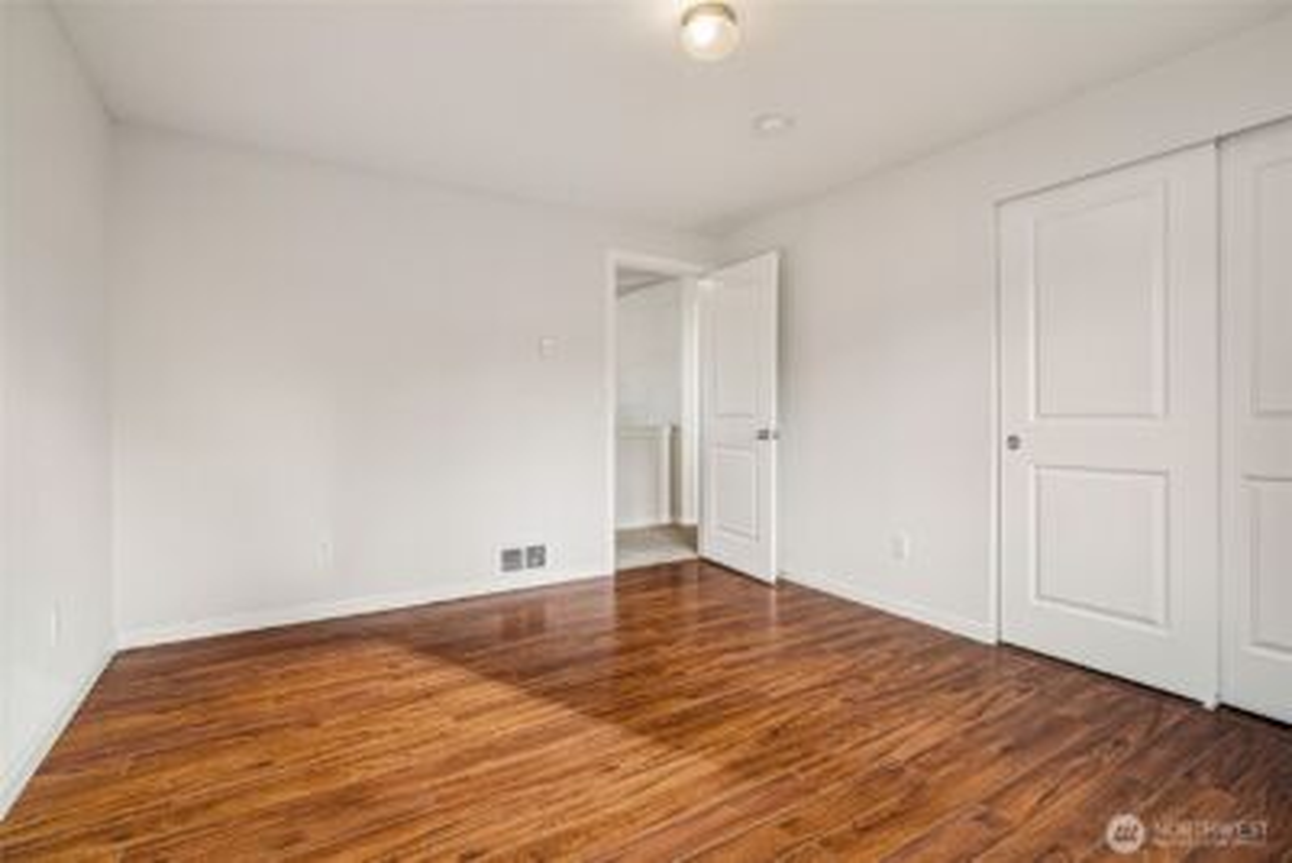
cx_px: 646
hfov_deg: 96.7
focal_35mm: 16
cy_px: 432
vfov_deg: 73.8
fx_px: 574
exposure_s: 1/80
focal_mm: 16
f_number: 8
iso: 1600
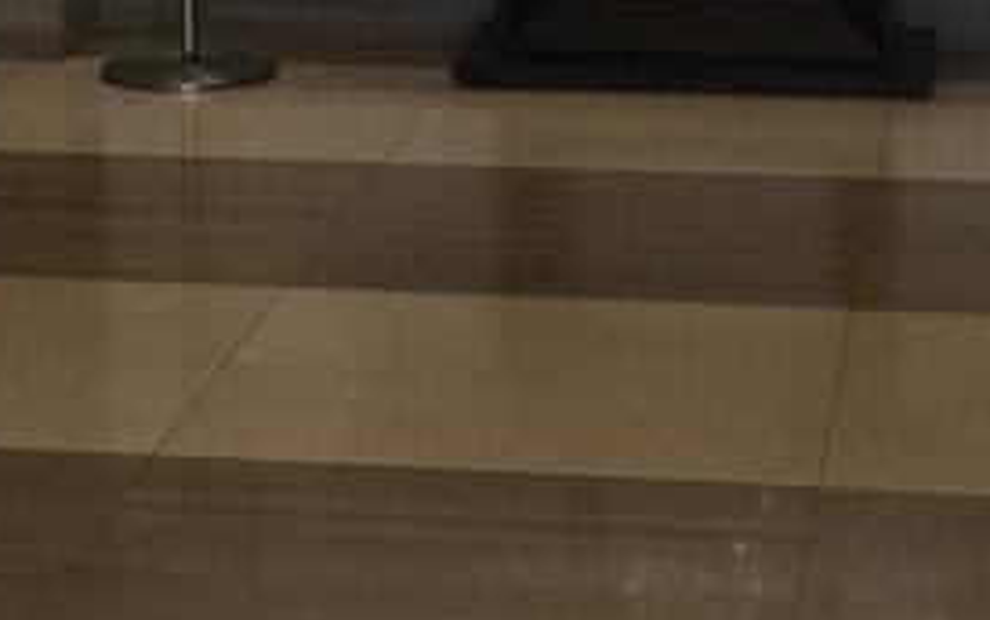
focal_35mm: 135
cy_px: -529
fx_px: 3645
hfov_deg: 15.4
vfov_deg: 9.2
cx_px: 305
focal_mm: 4.15
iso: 32
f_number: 2.2
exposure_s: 1/30
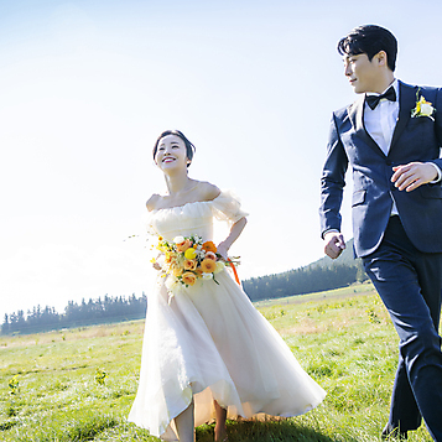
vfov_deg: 41.8
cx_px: 266
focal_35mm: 40
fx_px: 578
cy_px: 204
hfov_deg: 41.7
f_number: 4
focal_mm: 28
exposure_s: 1/1600
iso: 250
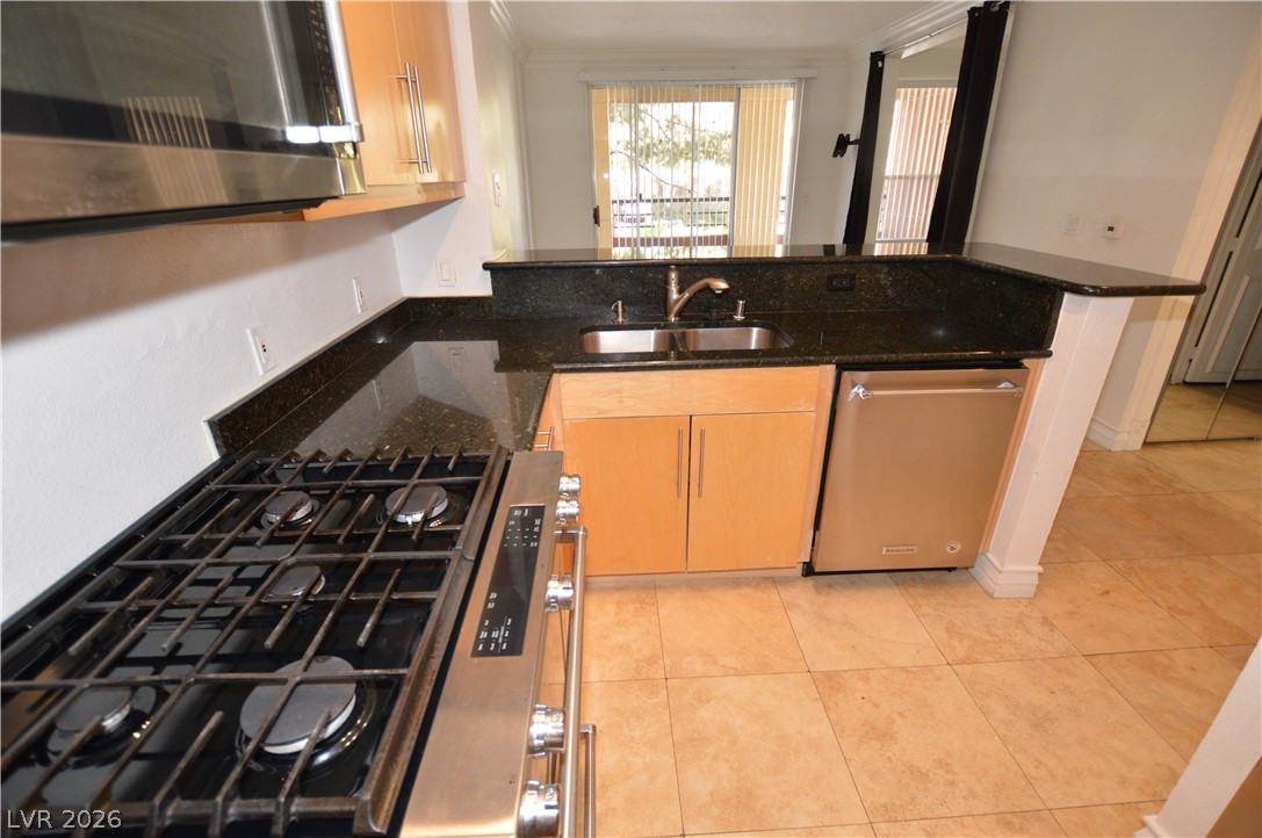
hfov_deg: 100.5
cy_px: 419
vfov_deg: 77.2
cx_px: 631
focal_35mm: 15
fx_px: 525
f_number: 3.5
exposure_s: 1/60
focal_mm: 10
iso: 720
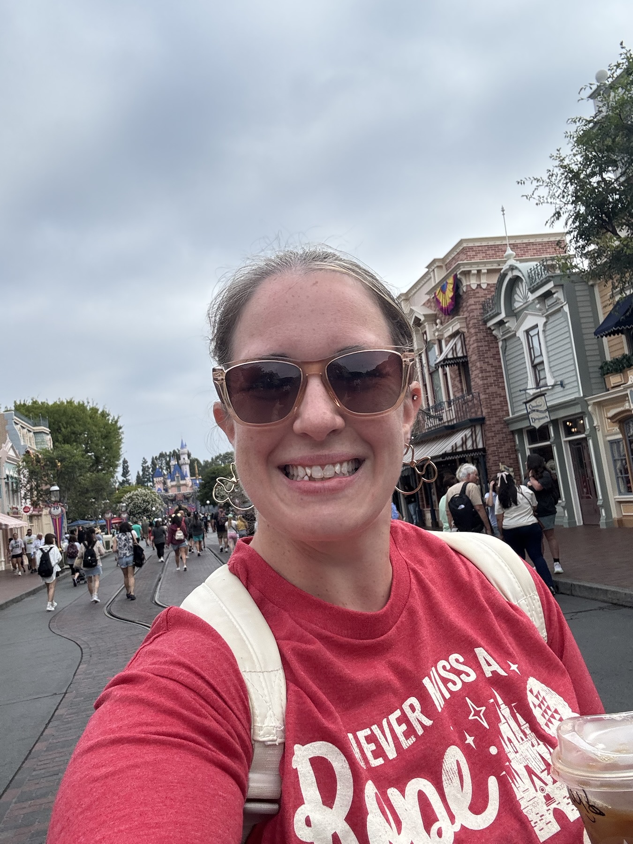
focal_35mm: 30
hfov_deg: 46.8
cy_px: 422
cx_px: 316
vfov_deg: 60.0
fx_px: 731
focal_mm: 2.69
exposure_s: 1/487
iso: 25
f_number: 1.9
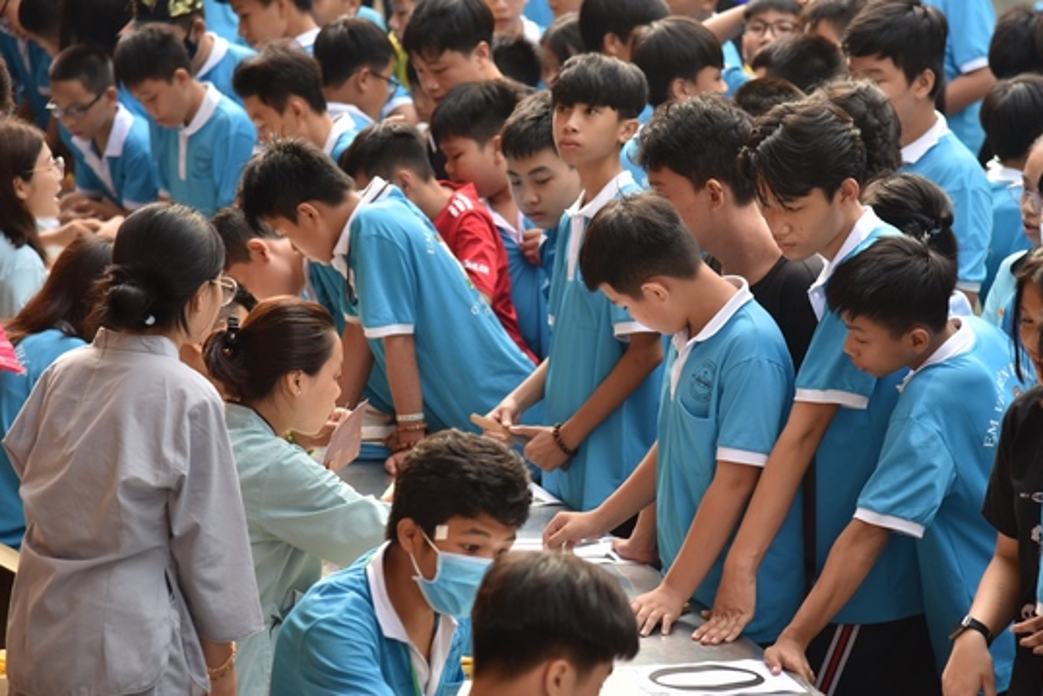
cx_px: 599
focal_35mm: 145
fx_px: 4202
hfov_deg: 14.1
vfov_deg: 9.5
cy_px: 419
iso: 500
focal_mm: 120
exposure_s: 1/200
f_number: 4.5
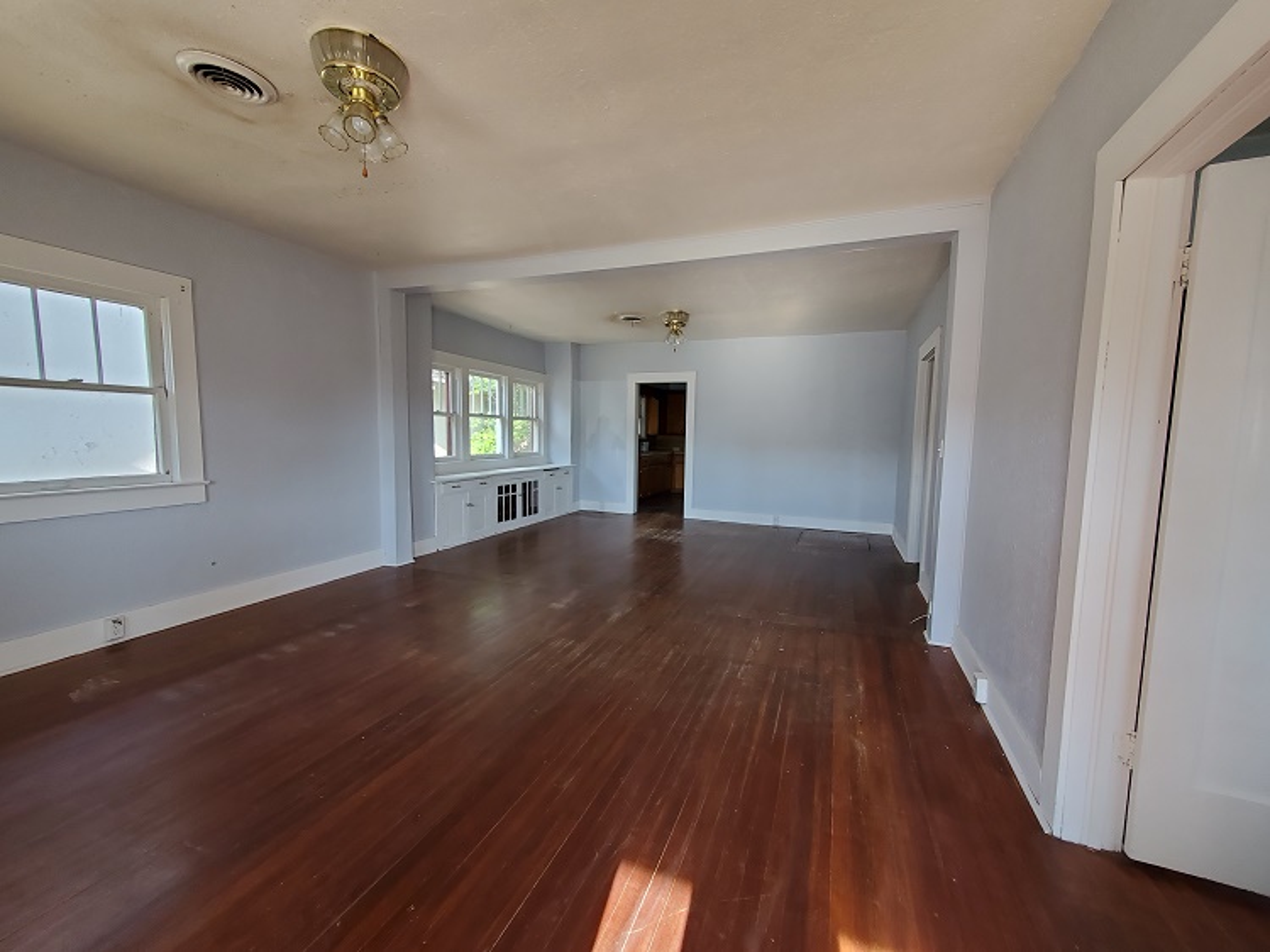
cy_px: 476
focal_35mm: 13
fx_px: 477
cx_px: 635
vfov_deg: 89.9
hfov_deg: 106.2
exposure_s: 1/50
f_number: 2.2
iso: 100
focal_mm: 1.8
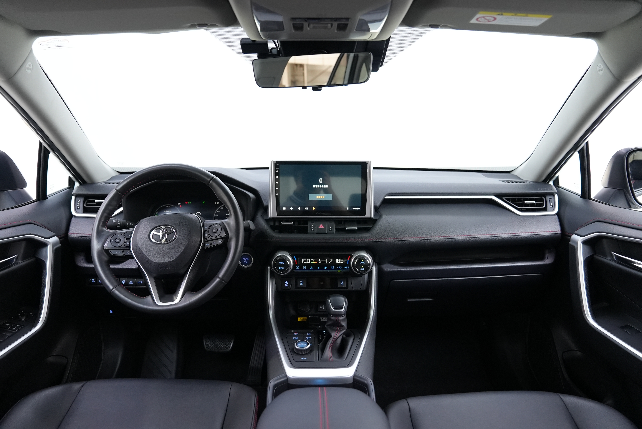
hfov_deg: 73.7
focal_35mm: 24
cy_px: 214
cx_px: 321
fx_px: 428
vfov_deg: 53.2
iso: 4000
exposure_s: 1/160
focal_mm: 24
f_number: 3.5
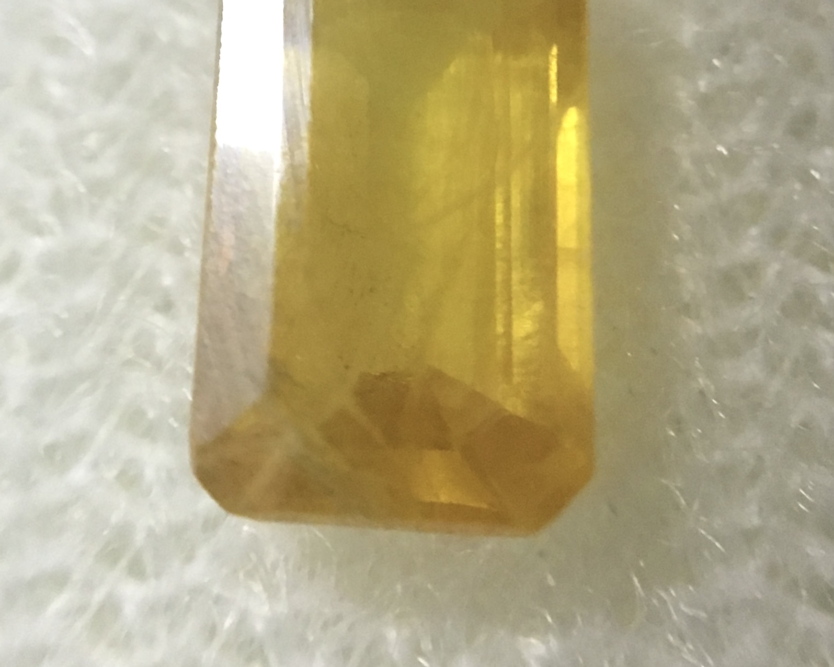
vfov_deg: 38.6
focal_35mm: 38
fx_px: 938
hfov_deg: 47.9
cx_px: 415
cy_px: 209
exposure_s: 1/17
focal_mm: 4.15
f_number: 2.2
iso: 200
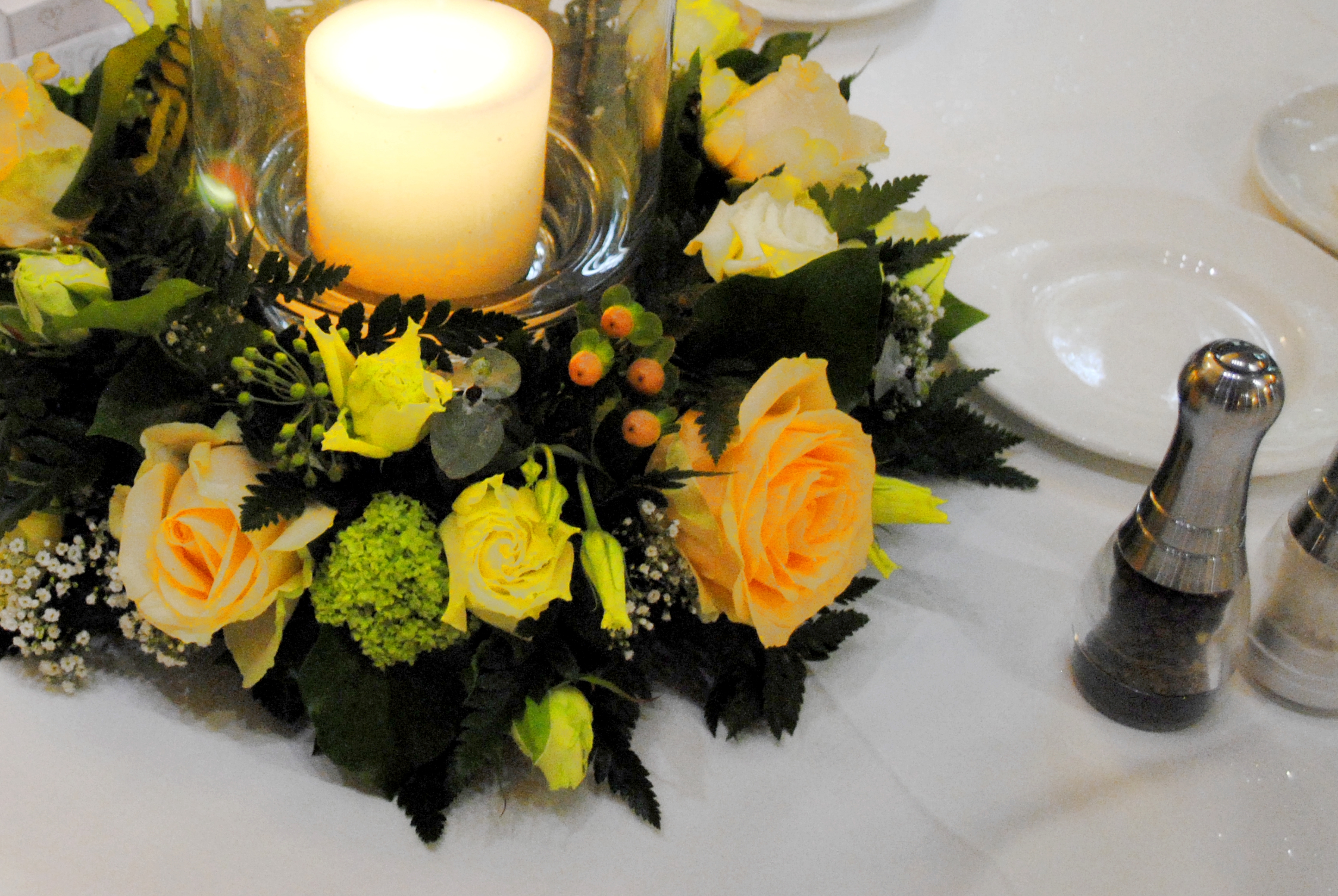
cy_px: 136
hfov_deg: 31.6
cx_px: 298
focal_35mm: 62
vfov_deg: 21.6
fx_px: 2307
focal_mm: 24
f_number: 4
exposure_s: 1/30
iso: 1100
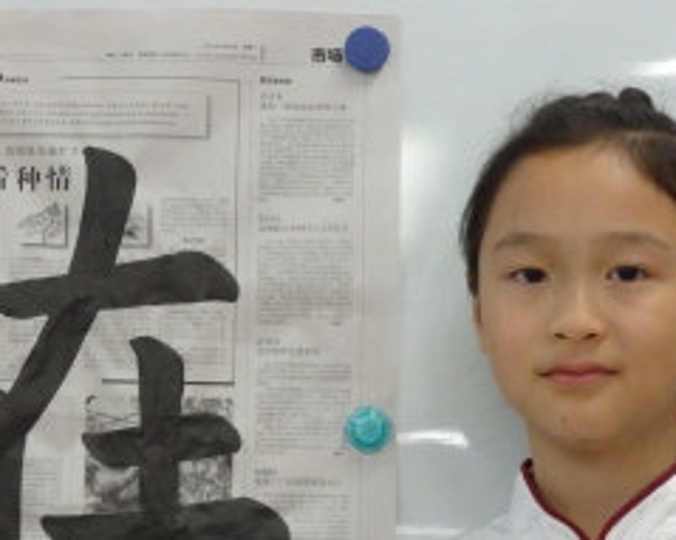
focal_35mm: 120
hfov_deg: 16.0
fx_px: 2400
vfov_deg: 12.8
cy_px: 366
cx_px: 320
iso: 800
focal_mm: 10.8
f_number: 4.2
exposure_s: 1/60
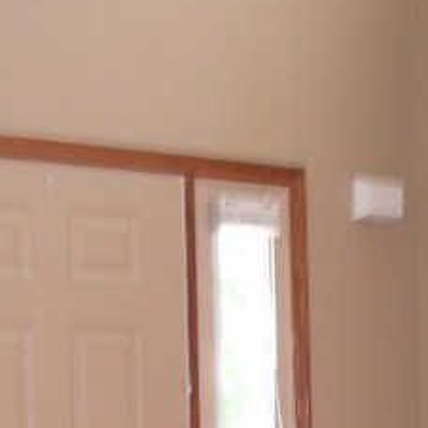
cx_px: 104
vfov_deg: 16.2
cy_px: 551
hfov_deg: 17.0
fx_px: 1427
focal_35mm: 102
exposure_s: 1/45
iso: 80
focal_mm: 5.6
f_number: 2.7
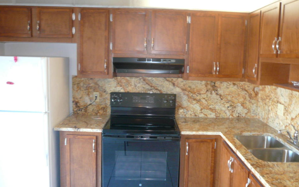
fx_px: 261
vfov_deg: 39.4
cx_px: 154
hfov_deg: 59.6
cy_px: 92
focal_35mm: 32
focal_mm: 4.6
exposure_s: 1/8
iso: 100
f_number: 2.8
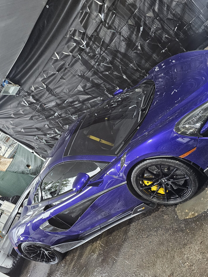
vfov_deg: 58.3
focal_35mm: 31
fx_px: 248
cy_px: 137
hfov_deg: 45.3
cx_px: 119
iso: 640
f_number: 1.7
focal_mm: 6.3
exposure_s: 1/40
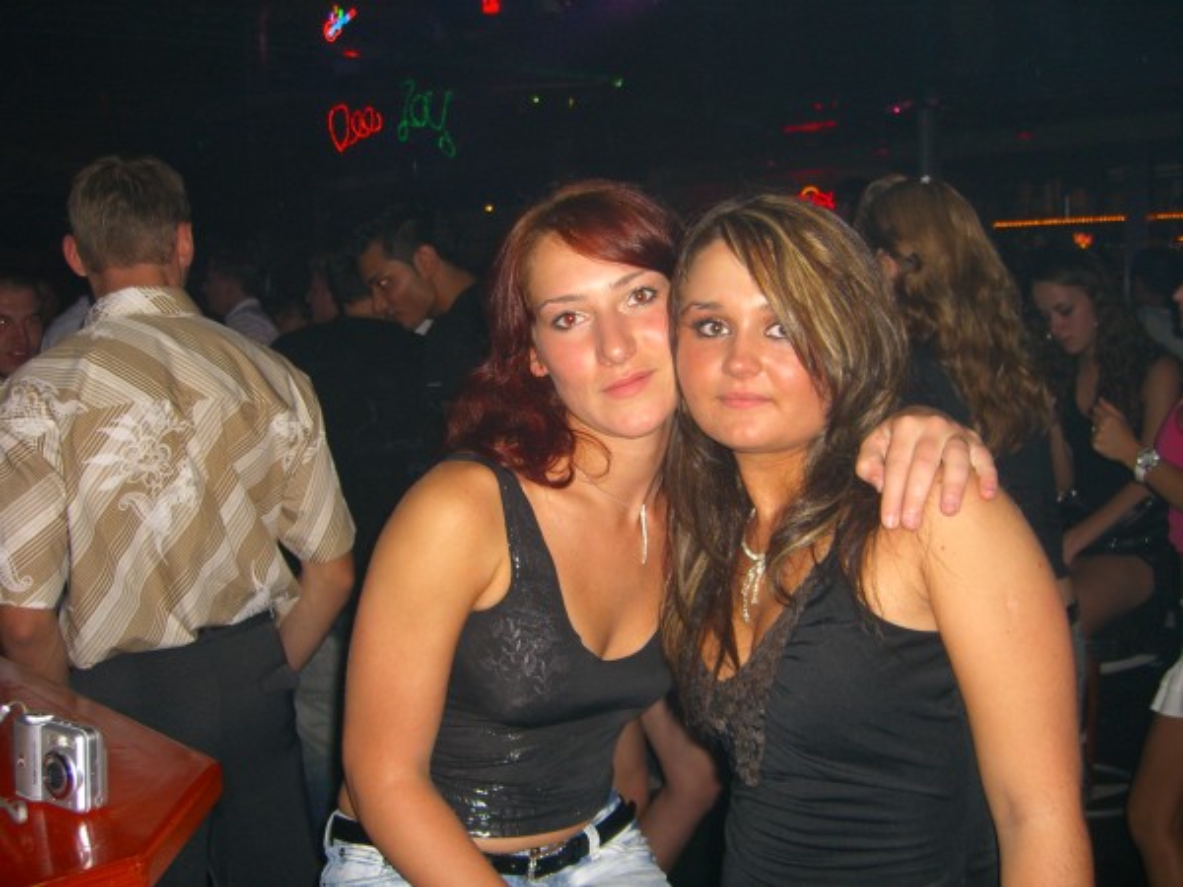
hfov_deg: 49.0
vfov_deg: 37.7
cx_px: 592
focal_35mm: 38
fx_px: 1299
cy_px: 444
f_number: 2.8
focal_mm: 7.9
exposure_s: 1/60
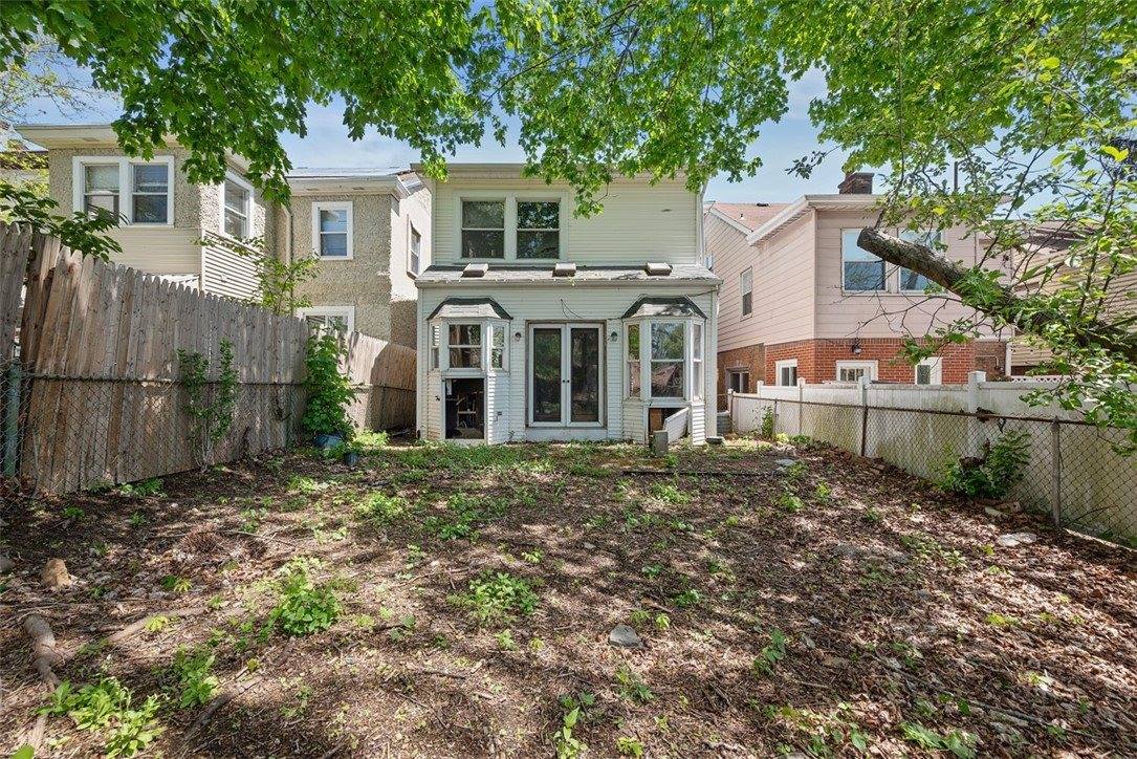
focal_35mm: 14
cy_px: 380
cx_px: 568
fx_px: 442
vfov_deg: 81.2
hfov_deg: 104.2
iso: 400
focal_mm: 14
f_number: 8
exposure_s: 1/125
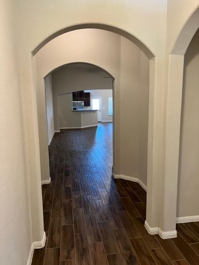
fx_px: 199
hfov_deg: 53.1
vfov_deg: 67.3
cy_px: 132
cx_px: 100
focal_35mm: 26
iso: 200
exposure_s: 1/60
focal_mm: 5.7
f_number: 1.5
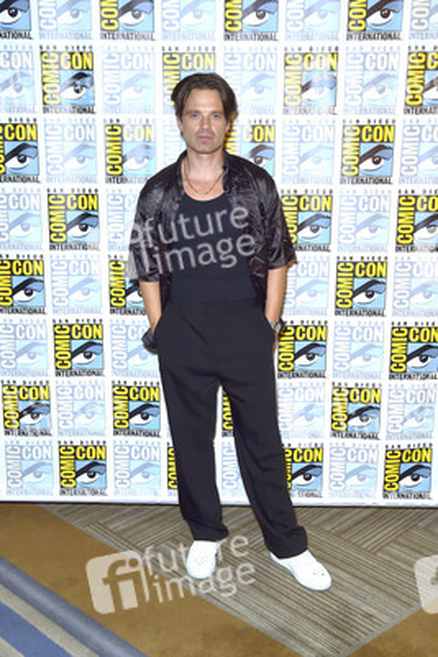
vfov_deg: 54.4
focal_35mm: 35
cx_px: 219
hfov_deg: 37.9
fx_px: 638
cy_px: 328
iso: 1000
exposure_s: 1/250
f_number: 6.3
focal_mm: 35
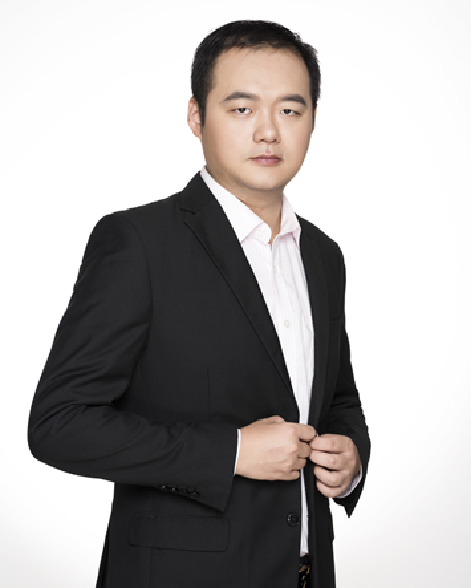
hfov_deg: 15.9
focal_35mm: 97
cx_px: 234
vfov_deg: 19.7
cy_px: 315
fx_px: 1688
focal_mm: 85
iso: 160
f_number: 7.1
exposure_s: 1/125
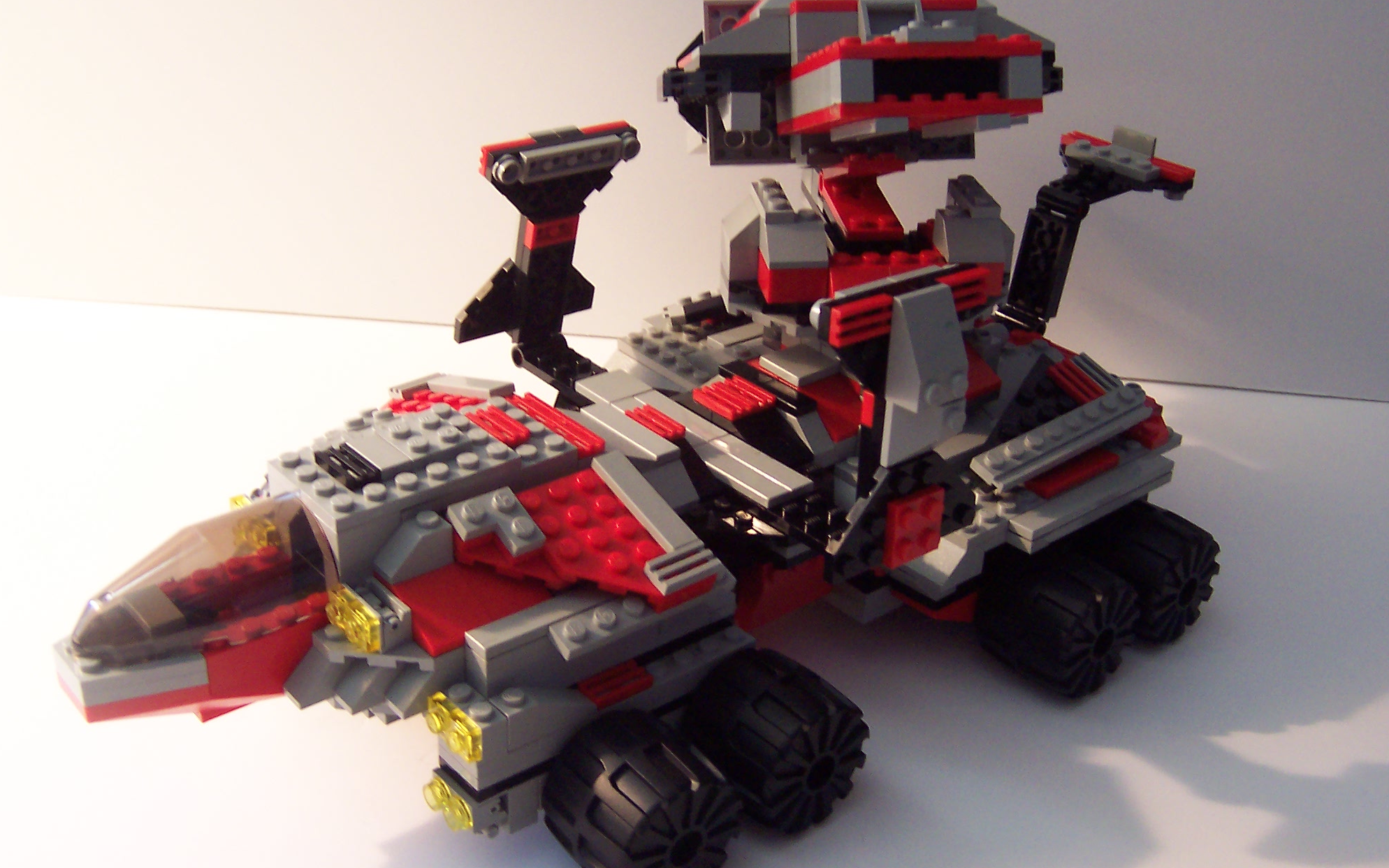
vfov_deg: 32.8
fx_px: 1477
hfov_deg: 50.4
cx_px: 706
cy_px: 450
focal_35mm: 39
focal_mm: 5.6
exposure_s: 1/8
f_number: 2.8
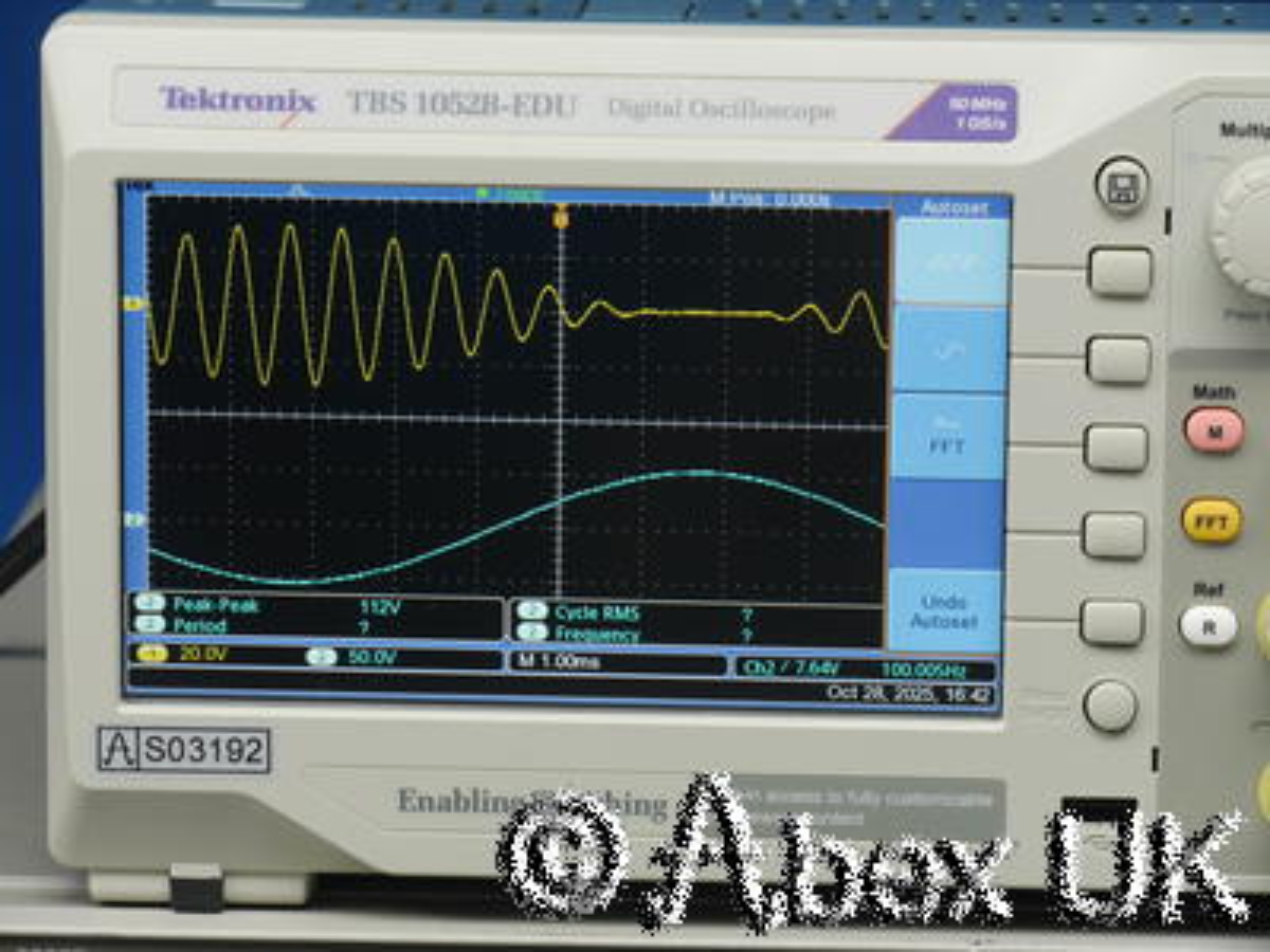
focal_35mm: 194
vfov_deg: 7.7
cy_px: 476
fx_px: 7118
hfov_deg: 10.2
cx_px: 635
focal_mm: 97
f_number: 11
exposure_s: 1/8
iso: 400
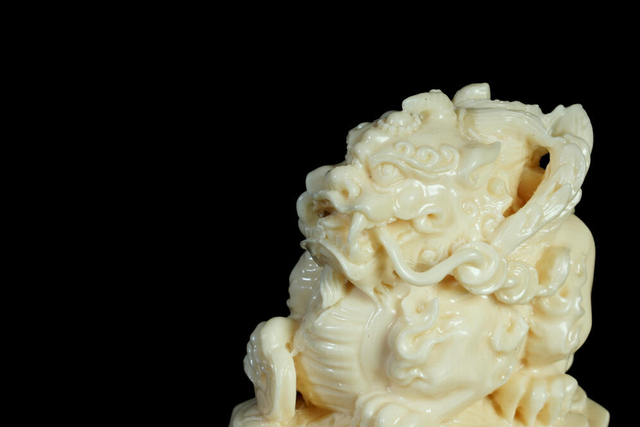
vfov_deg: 6.3
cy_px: 285
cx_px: 439
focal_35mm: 219
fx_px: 3894
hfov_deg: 9.4
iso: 100
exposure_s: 1/160
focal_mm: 105
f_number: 20
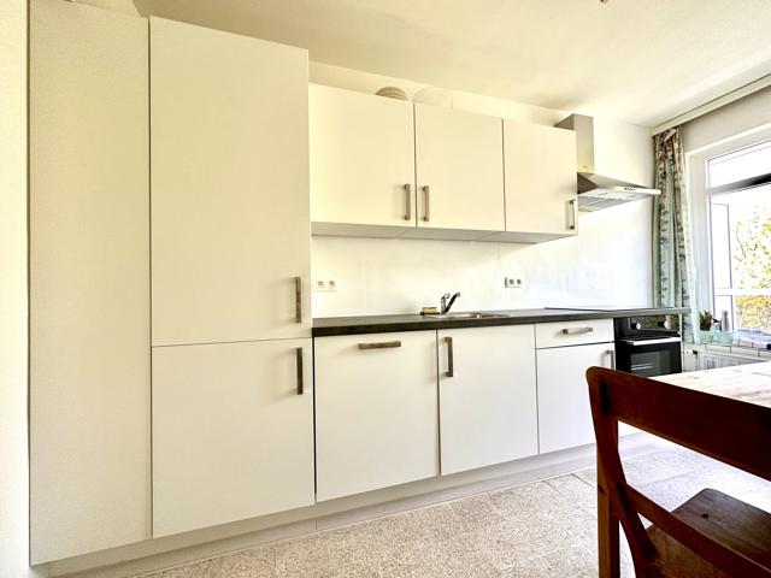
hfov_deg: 102.1
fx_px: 312
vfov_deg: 85.7
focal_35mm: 14
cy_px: 289
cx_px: 386
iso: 200
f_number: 2.2
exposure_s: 1/99
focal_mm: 2.22
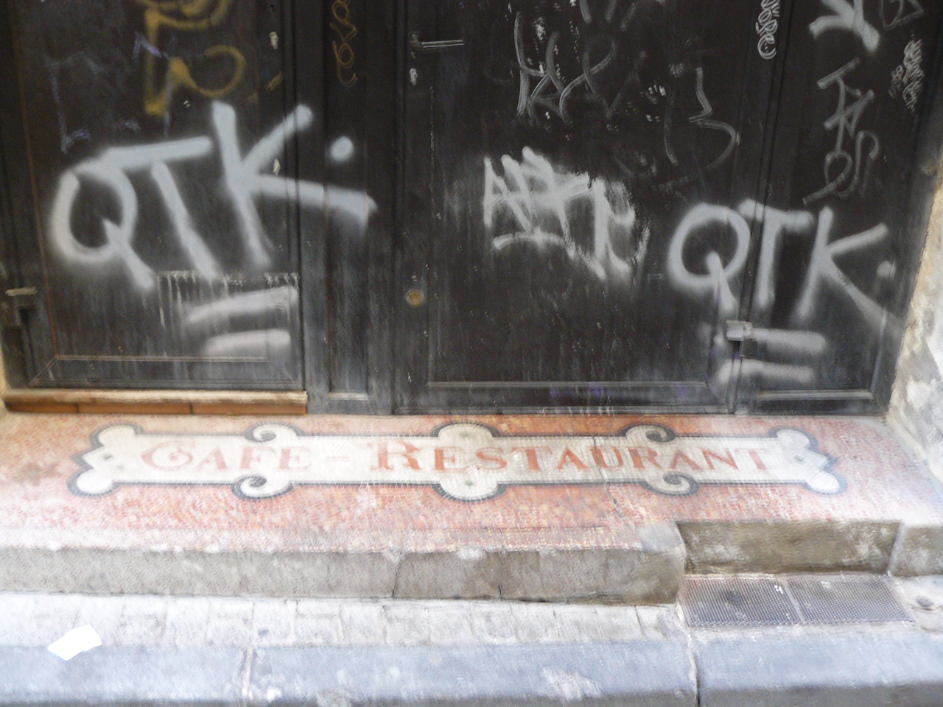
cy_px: 354
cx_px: 472
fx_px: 981
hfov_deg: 51.4
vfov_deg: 39.7
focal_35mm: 36
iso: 200
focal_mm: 6
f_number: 2.8
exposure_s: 1/6
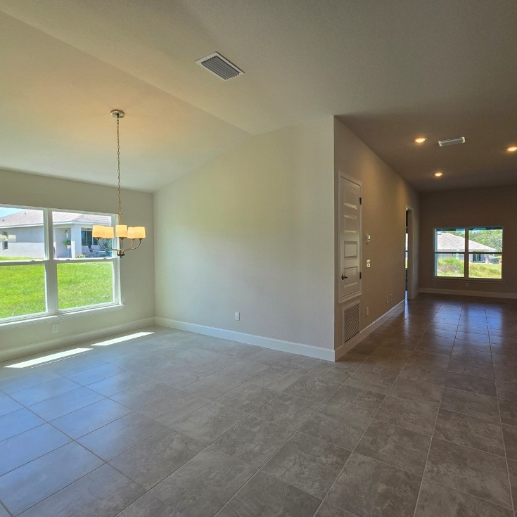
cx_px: 300
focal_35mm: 16
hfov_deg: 86.7
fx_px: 270
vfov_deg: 87.4
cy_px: 257
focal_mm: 2.2
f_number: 2.2
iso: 50
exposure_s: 1/156
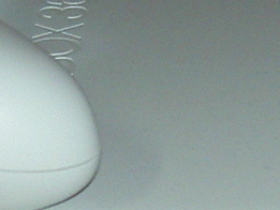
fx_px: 1934
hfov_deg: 8.3
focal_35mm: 239
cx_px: 61
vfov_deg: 6.2
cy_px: 180
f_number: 2.8
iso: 100
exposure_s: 1/59.5
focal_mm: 8
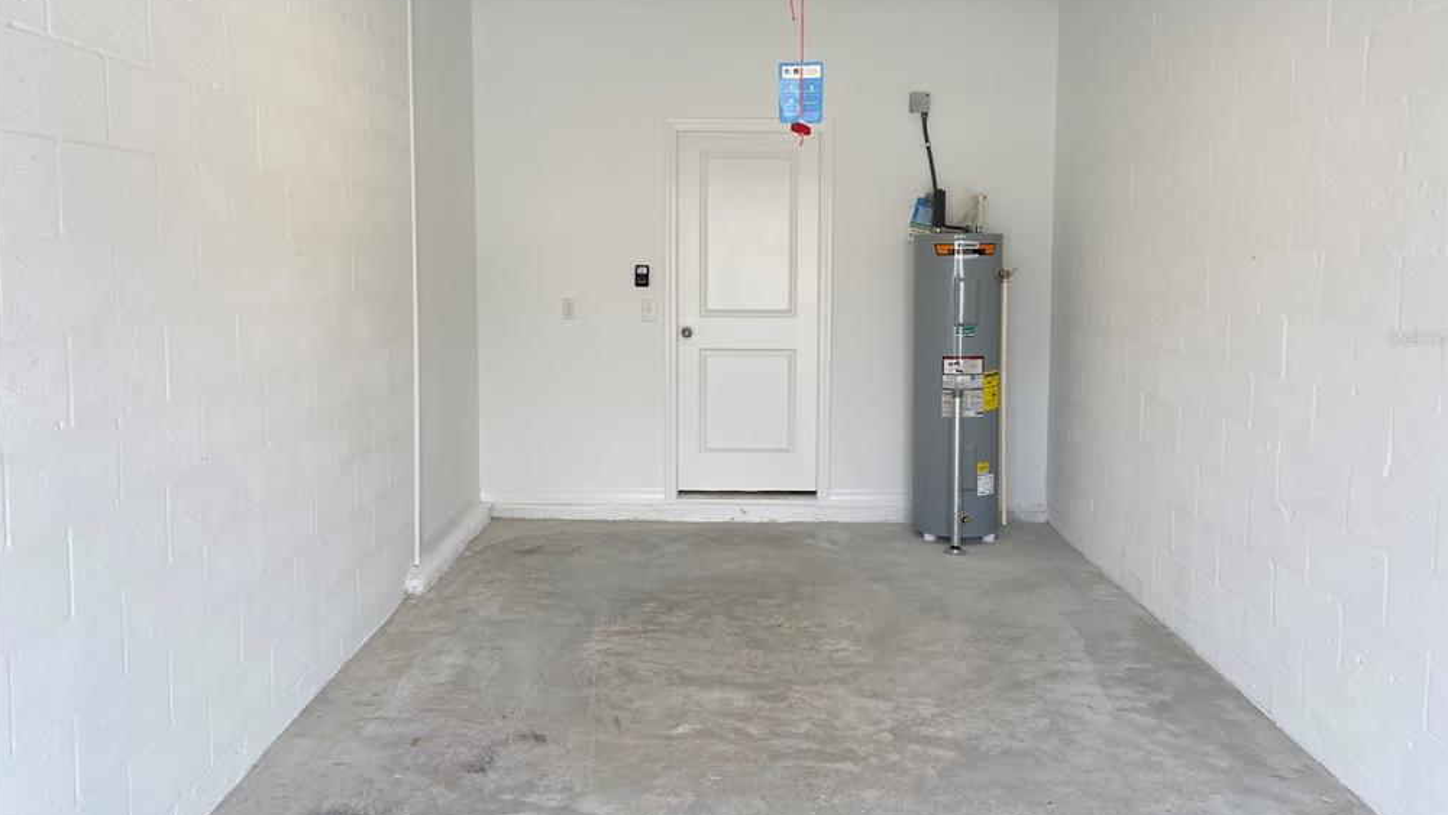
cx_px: 734
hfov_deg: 66.1
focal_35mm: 29
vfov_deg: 40.1
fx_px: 1114
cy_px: 337
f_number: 1.8
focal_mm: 4.25
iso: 32
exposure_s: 1/249
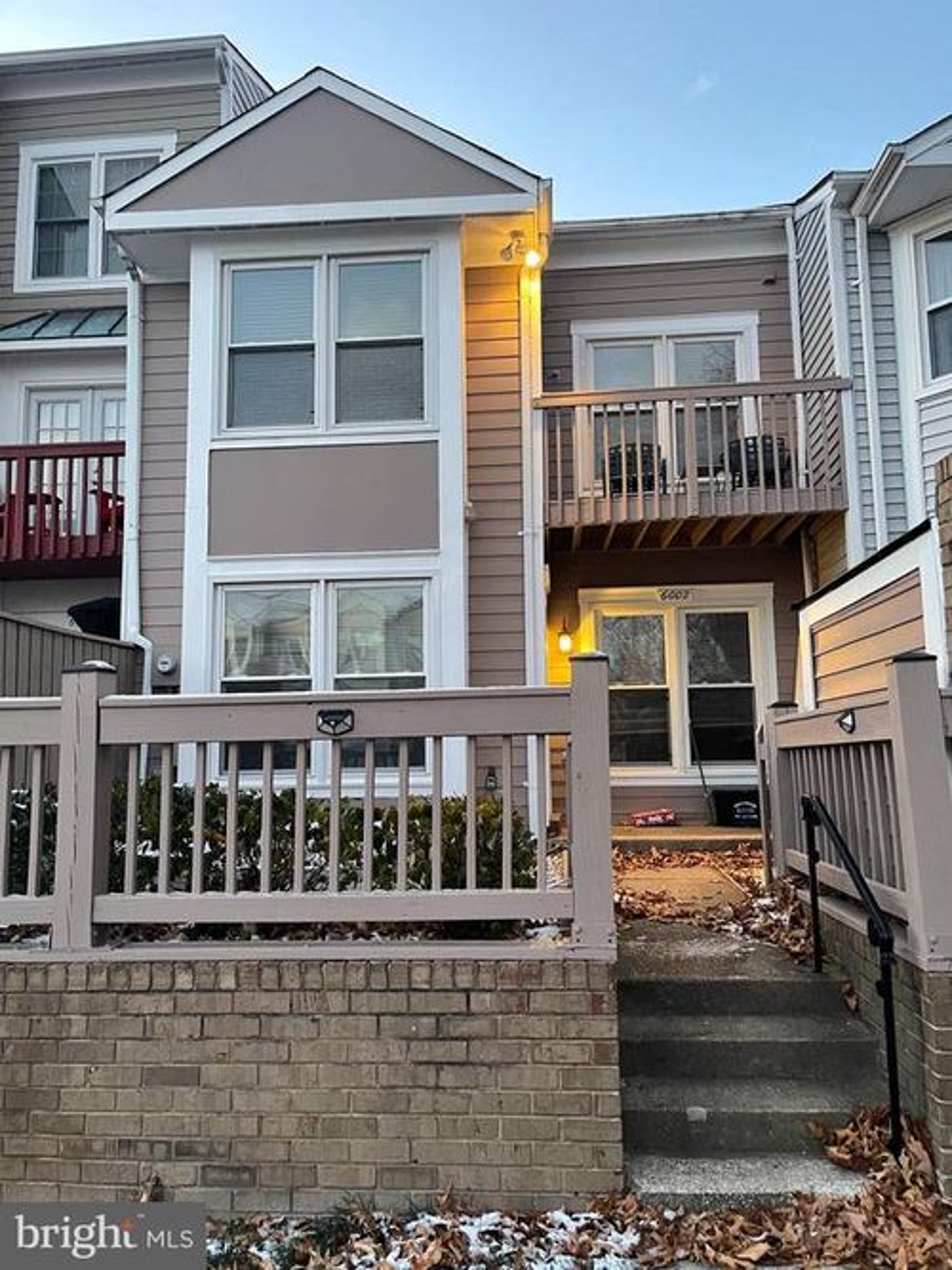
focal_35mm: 25
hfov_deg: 54.9
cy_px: 635
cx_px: 476
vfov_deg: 69.4
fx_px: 917
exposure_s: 1/60
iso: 320
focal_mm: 5.1
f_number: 1.6
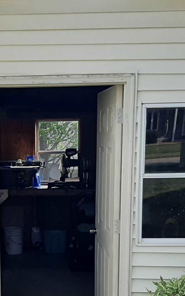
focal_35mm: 69
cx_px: 29
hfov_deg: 18.6
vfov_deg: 28.9
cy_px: 252
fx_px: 557
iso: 40
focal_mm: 3.93
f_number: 1.7
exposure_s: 1/1541
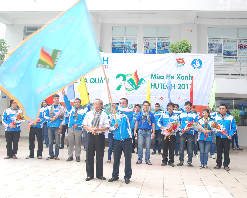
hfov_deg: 50.6
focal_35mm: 36
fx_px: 260
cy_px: 98
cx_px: 142
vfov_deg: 41.6
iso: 100
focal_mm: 21
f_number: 4.5
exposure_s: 1/60
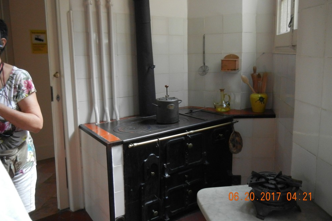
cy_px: 96
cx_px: 163
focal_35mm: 32
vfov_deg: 41.1
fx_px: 295
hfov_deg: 58.7
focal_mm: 5.4
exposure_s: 1/208
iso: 640
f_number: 3.5
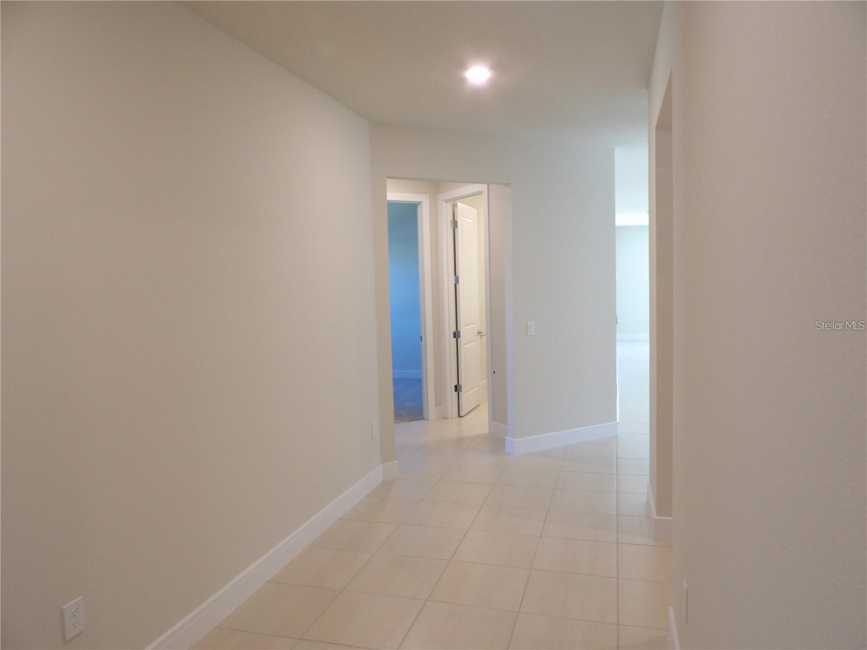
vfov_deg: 56.8
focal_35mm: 24
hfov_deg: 71.6
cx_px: 434
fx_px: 601
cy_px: 325
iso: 200
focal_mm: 4.3
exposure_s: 1/21
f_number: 3.2
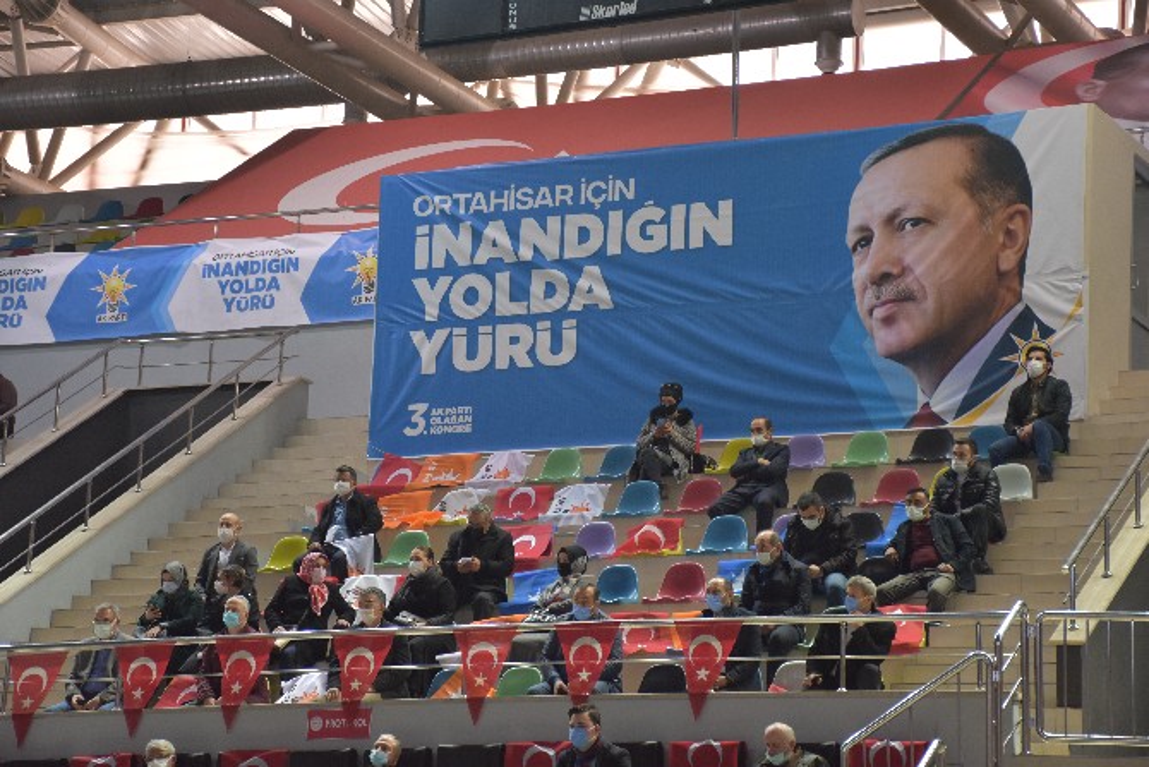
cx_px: 574
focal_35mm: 99
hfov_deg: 20.6
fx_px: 3160
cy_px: 384
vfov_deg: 13.8
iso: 800
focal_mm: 66
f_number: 5
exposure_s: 1/100
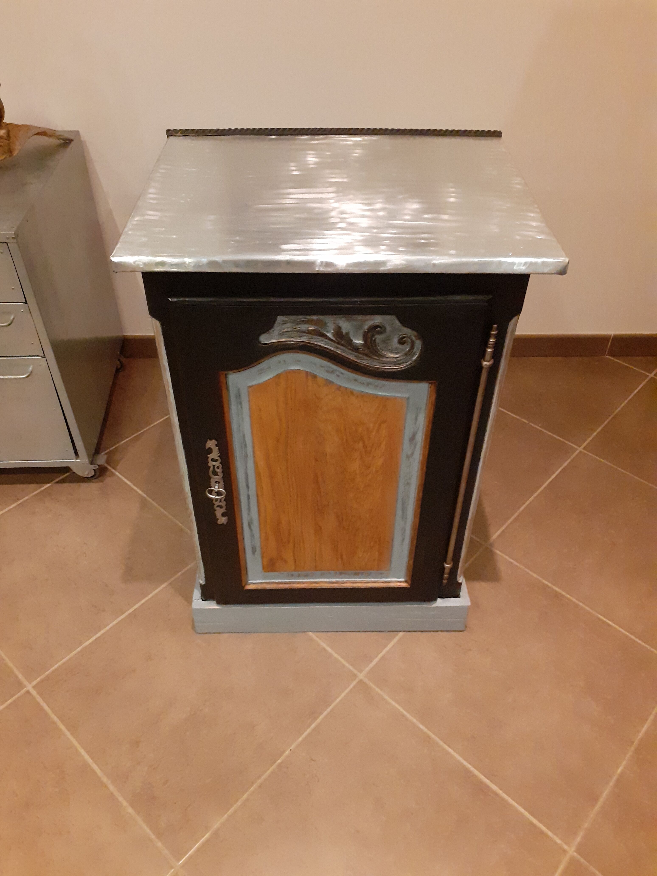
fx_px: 683
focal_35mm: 27
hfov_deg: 51.4
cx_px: 328
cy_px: 438
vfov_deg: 65.3
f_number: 1.9
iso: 500
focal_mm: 3.6
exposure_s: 1/25
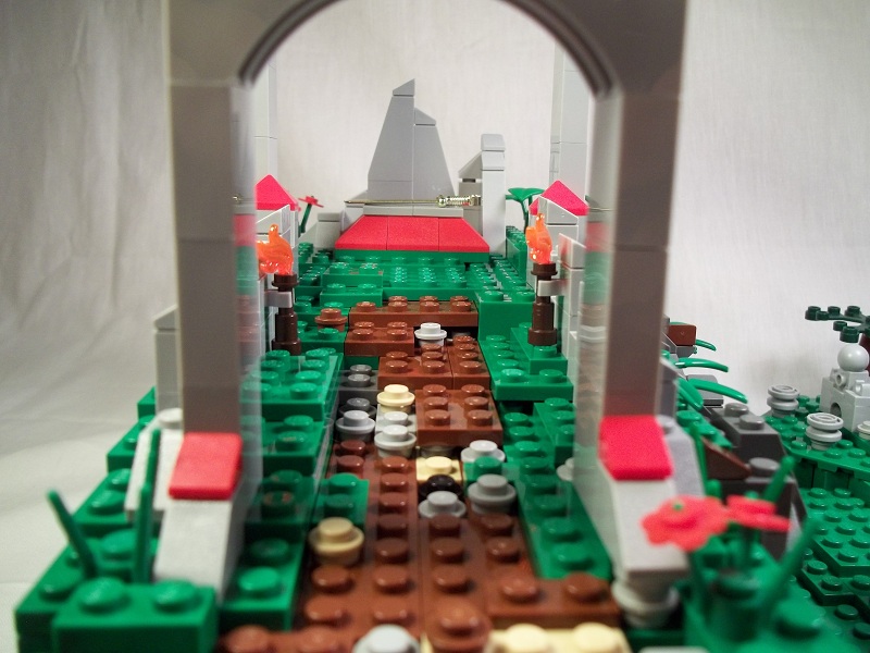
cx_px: 435
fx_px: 804
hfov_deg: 56.8
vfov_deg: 44.2
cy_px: 326
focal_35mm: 32
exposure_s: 1/60
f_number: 2.9
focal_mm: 5.7
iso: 160
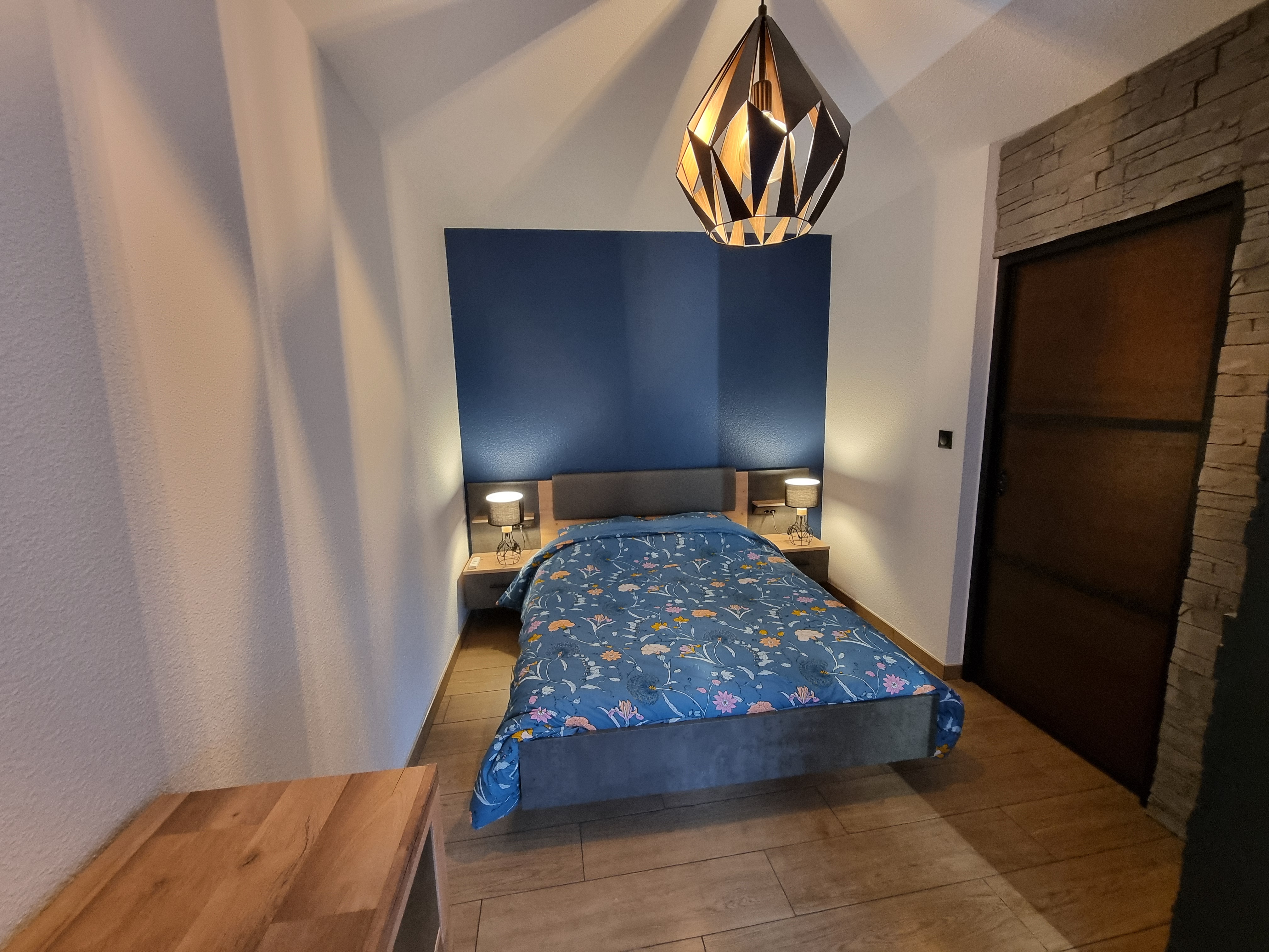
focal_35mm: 13
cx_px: 634
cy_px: 476
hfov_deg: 106.2
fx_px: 477
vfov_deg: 89.9
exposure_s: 1/33
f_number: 2.2
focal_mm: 2.2
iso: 640
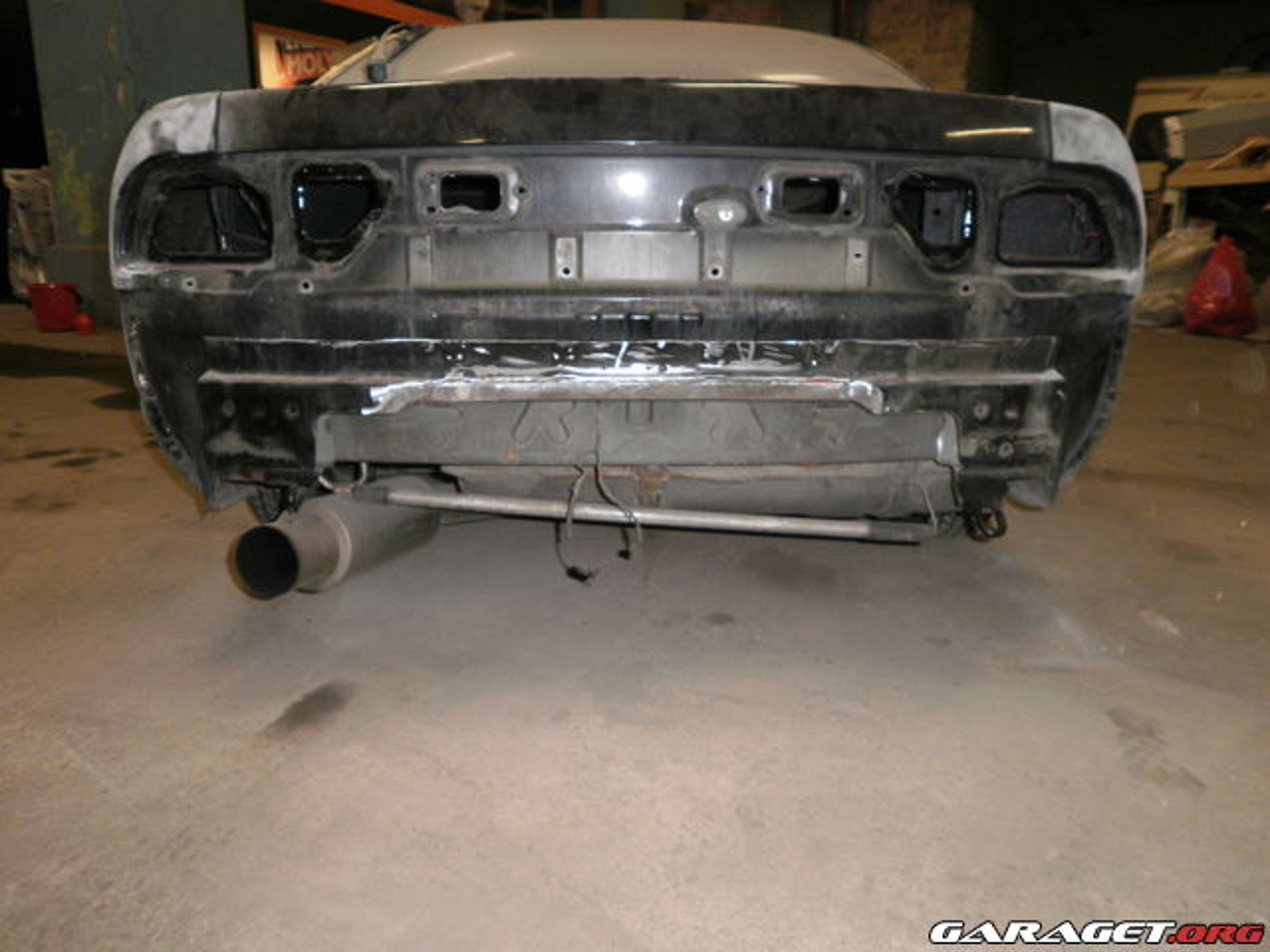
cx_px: 635
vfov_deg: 53.1
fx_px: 954
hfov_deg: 67.3
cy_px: 476
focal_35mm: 26
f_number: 2.6
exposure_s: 1/25
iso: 125
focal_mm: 4.65
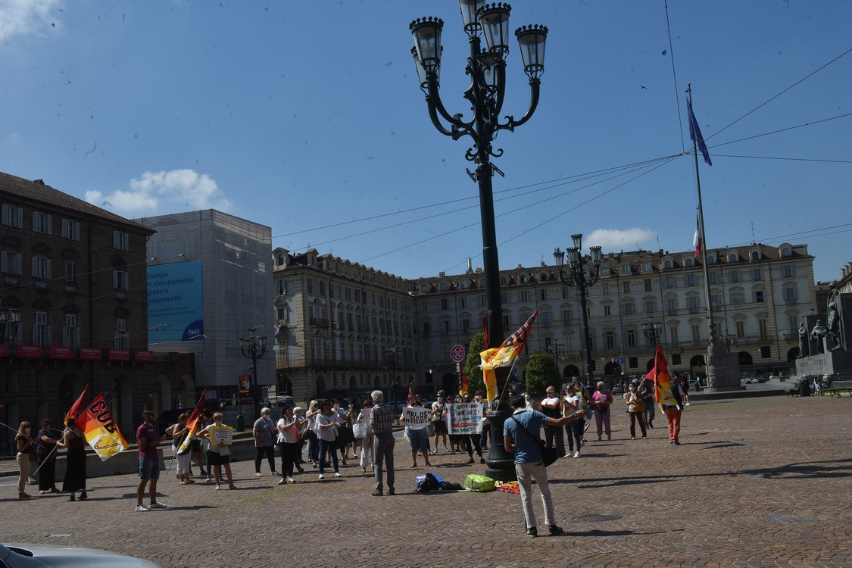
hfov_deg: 50.7
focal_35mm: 38
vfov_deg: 35.1
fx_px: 899
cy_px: 284
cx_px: 426
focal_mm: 38
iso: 320
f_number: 18
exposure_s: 1/320
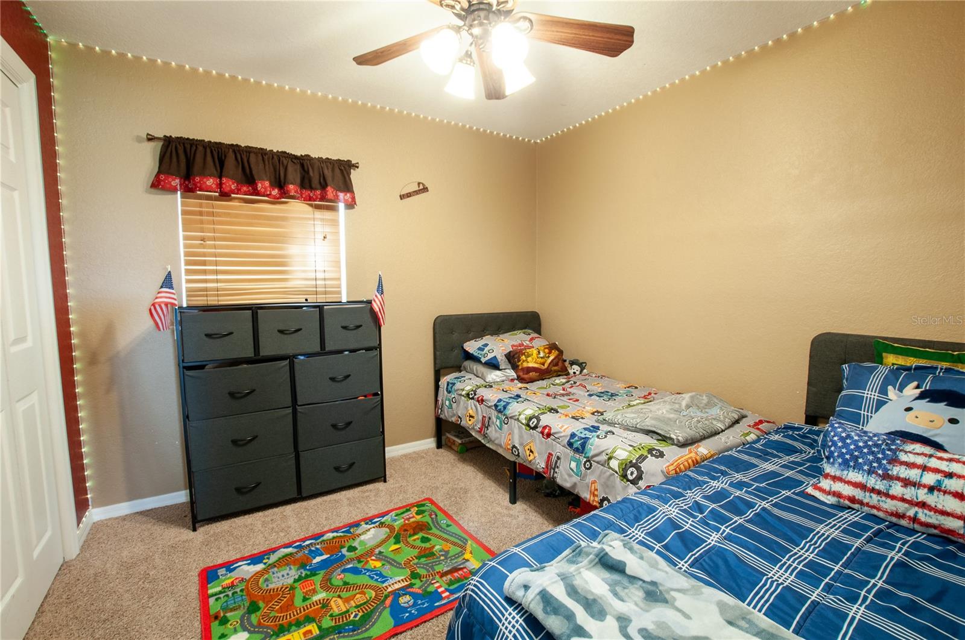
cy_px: 320
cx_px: 482
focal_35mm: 15
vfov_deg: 77.2
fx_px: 402
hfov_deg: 100.5
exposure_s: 1/4
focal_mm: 10
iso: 400
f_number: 9
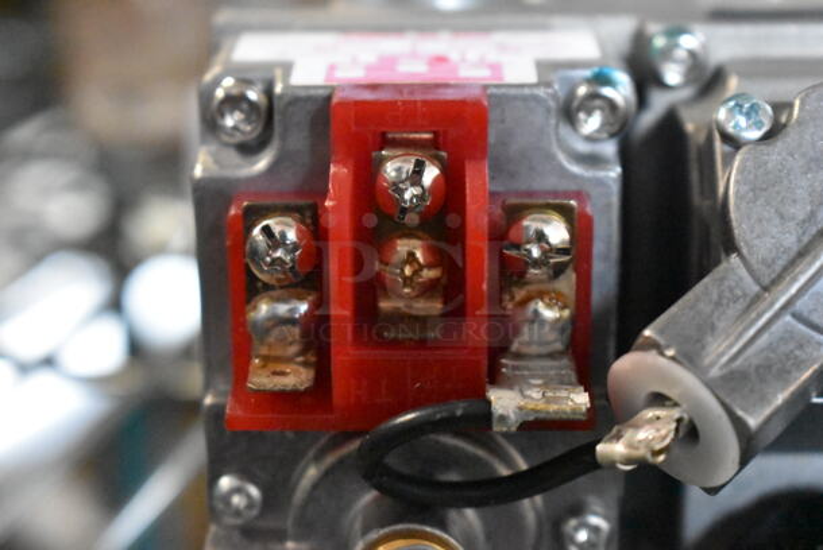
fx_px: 1888
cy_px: 275
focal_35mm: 82
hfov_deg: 24.6
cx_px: 412
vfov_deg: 16.6
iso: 14400
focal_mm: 55
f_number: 6.3
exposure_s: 1/100
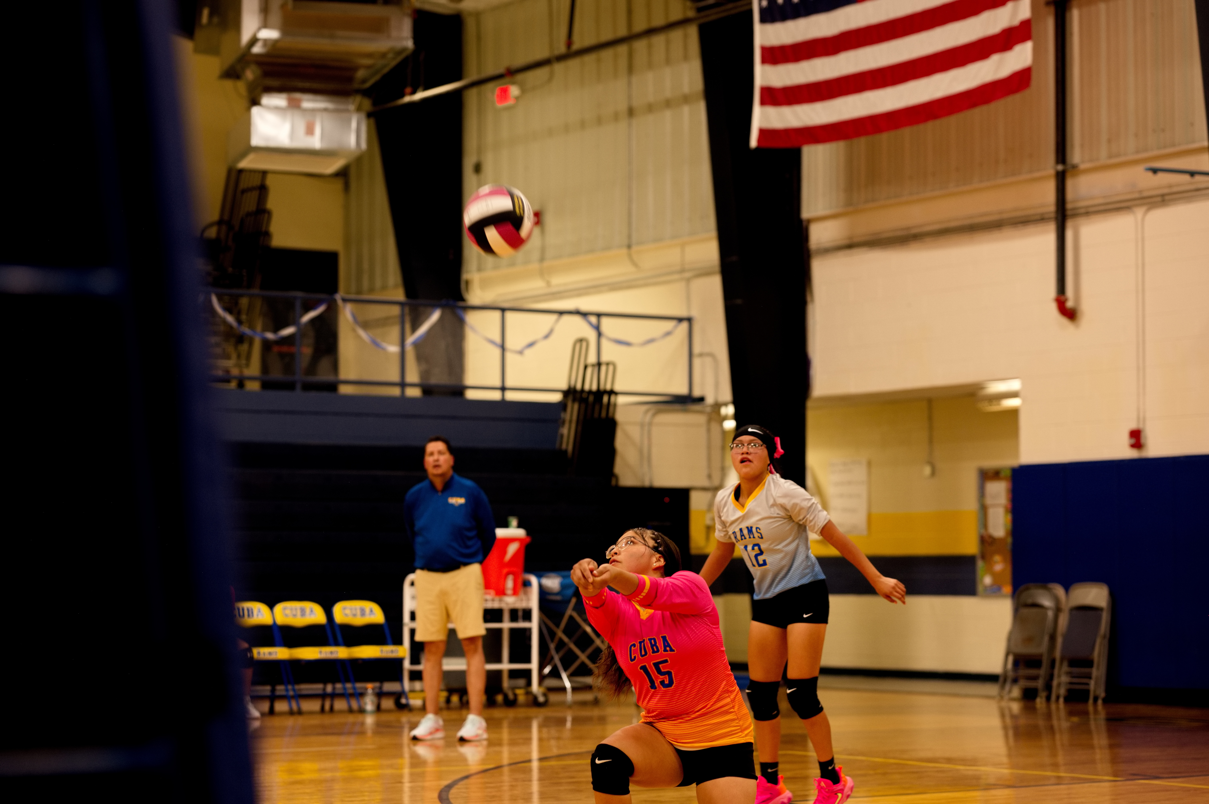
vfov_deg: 16.1
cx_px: 604
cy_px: 402
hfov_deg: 23.9
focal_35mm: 85
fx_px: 2853
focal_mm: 85
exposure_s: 1/400
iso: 1000
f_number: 2.8
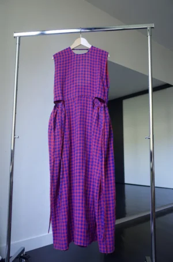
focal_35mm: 28
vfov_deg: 65.6
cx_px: 86
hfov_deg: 46.2
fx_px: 203
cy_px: 131
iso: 400
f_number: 2.8
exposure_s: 1/40
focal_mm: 18.3
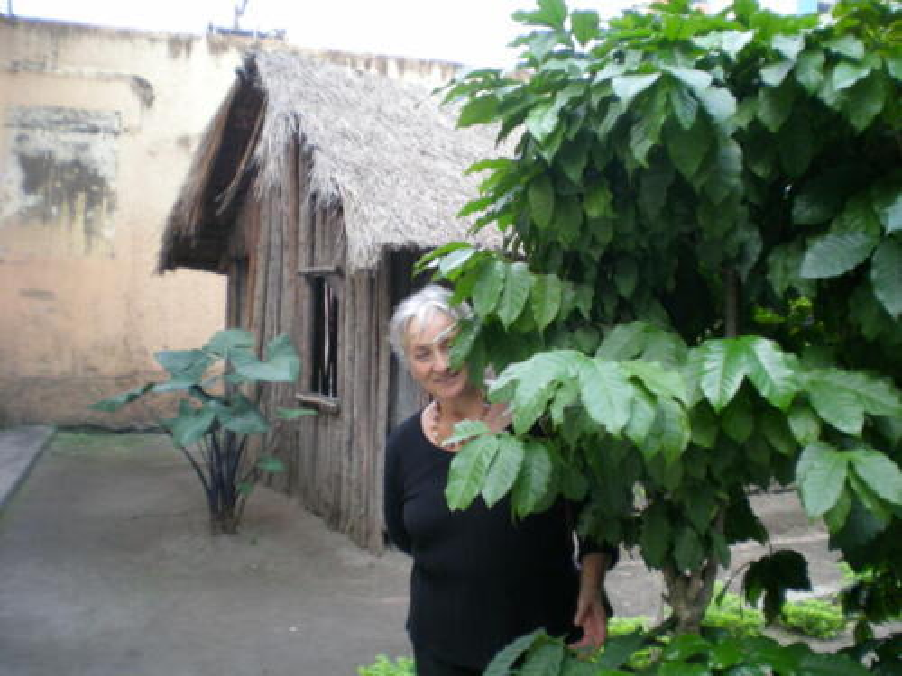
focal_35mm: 38
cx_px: 451
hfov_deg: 49.0
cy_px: 338
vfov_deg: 37.7
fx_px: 990
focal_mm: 6.3
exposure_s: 1/59
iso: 116
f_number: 3.1
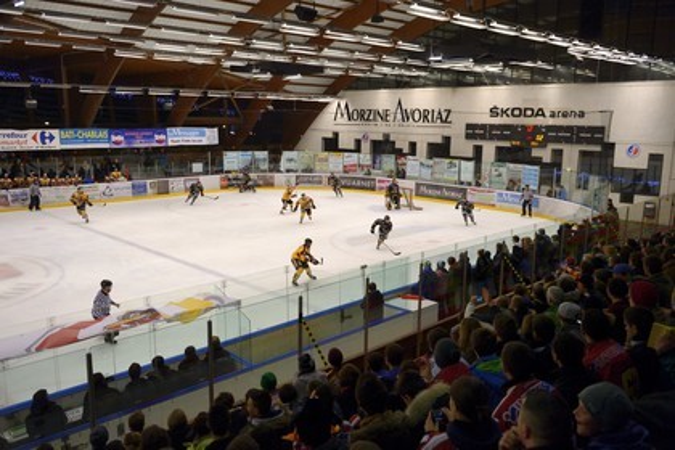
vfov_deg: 41.1
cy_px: 225
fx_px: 600
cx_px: 338
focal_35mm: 32
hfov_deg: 58.7
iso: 1600
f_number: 3.2
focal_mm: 32
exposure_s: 1/800
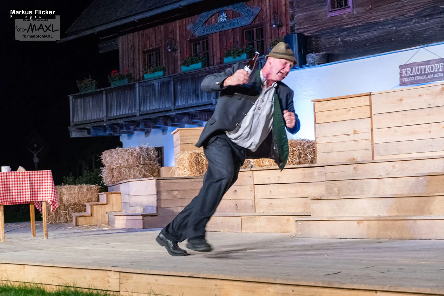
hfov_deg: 35.1
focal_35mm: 57
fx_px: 703
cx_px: 222
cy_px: 148
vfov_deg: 23.8
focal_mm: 38
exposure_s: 1/250
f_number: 3.3
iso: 2500
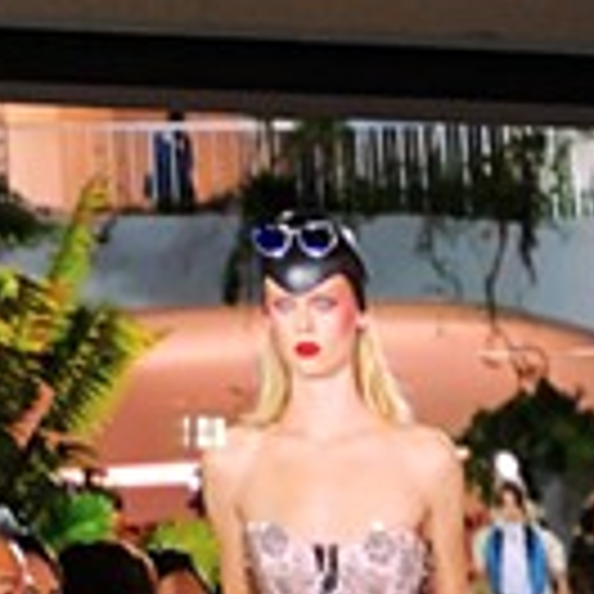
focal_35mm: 120
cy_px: -126
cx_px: -572
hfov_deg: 12.8
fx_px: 2330
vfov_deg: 14.1
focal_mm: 4
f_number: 1.8
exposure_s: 1/120
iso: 64
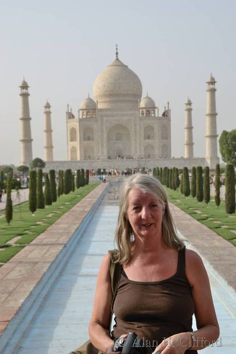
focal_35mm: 60
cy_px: 177
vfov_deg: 33.4
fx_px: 589
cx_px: 118
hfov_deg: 22.7
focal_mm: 40
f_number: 8
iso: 100
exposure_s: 1/250
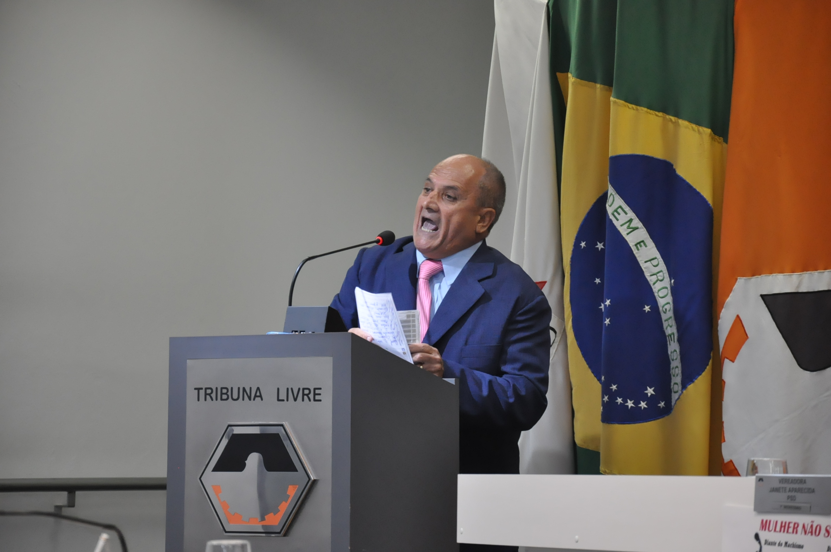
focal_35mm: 158
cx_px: 416
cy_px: 276
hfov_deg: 13.1
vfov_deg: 8.7
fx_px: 3631
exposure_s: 1/100
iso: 2000
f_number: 5.6
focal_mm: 105
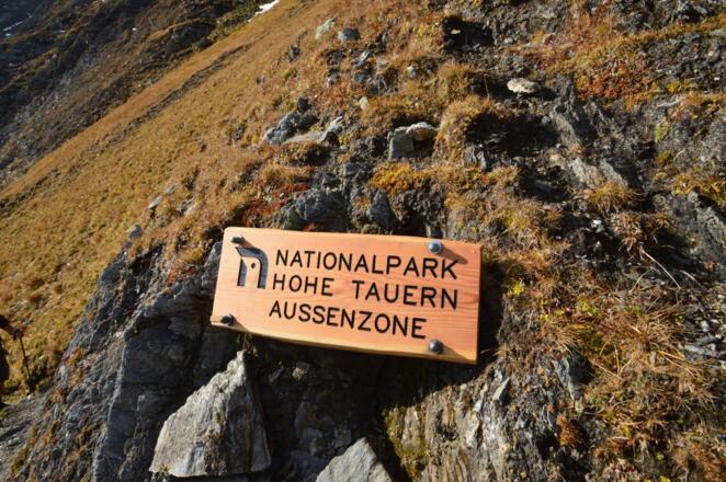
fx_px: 348
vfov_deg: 69.5
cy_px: 241
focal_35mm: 17
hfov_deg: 92.5
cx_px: 363
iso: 400
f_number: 11
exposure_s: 1/320
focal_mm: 11.5
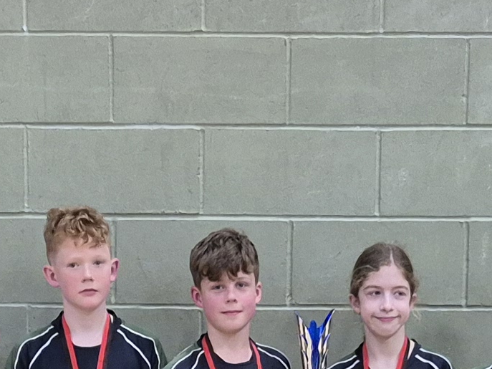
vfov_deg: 10.6
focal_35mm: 134
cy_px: 573
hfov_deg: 14.7
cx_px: 219
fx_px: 1904
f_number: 1.8
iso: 640
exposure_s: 1/100
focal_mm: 5.4
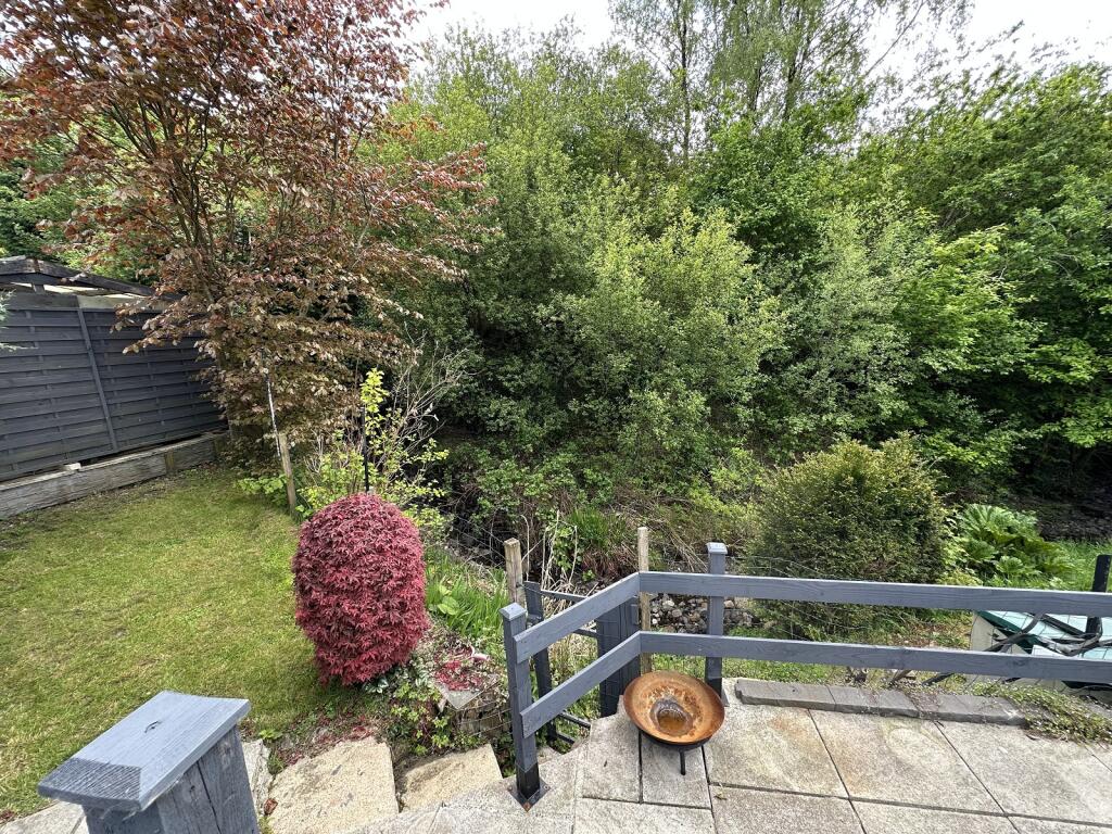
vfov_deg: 85.7
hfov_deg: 102.1
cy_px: 417
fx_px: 450
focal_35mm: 14
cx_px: 556
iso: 40
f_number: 2.2
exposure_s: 1/99
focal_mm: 2.22
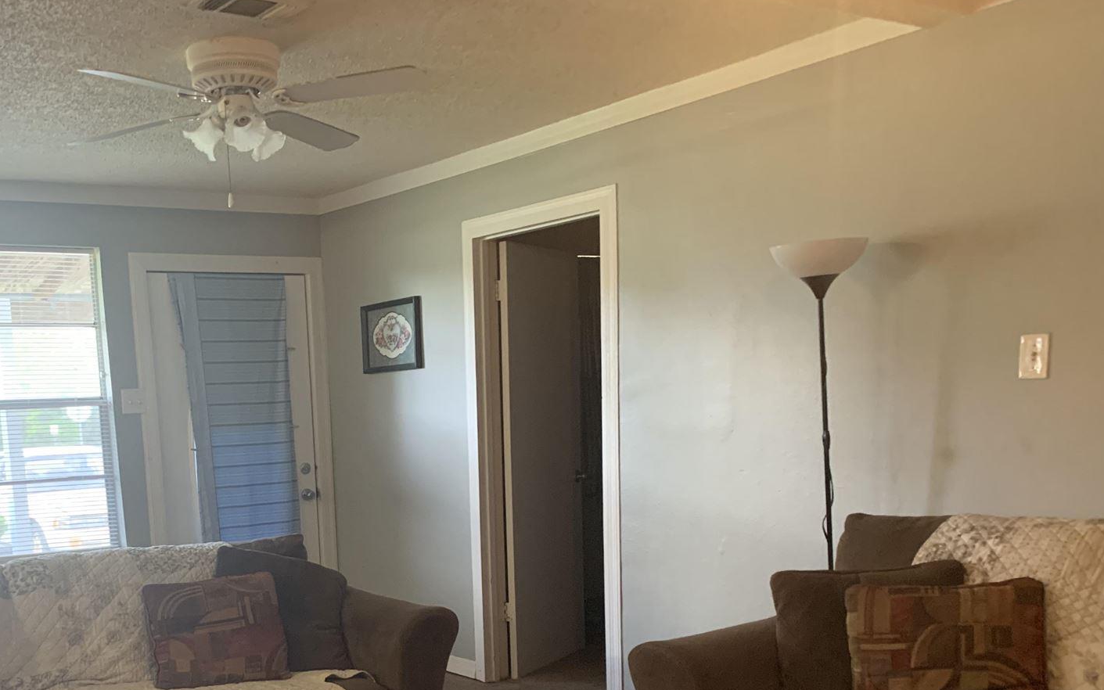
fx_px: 1204
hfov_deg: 48.3
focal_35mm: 40
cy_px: 594
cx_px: 350
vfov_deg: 30.8
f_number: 1.8
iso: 320
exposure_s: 1/40
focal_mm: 4.25
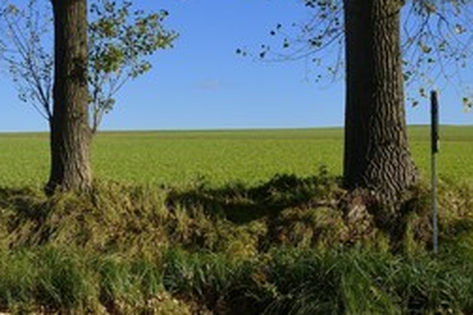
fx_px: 880
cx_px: 102
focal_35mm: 67
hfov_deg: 29.5
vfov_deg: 20.2
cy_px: 211
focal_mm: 40
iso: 200
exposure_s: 1/500
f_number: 8
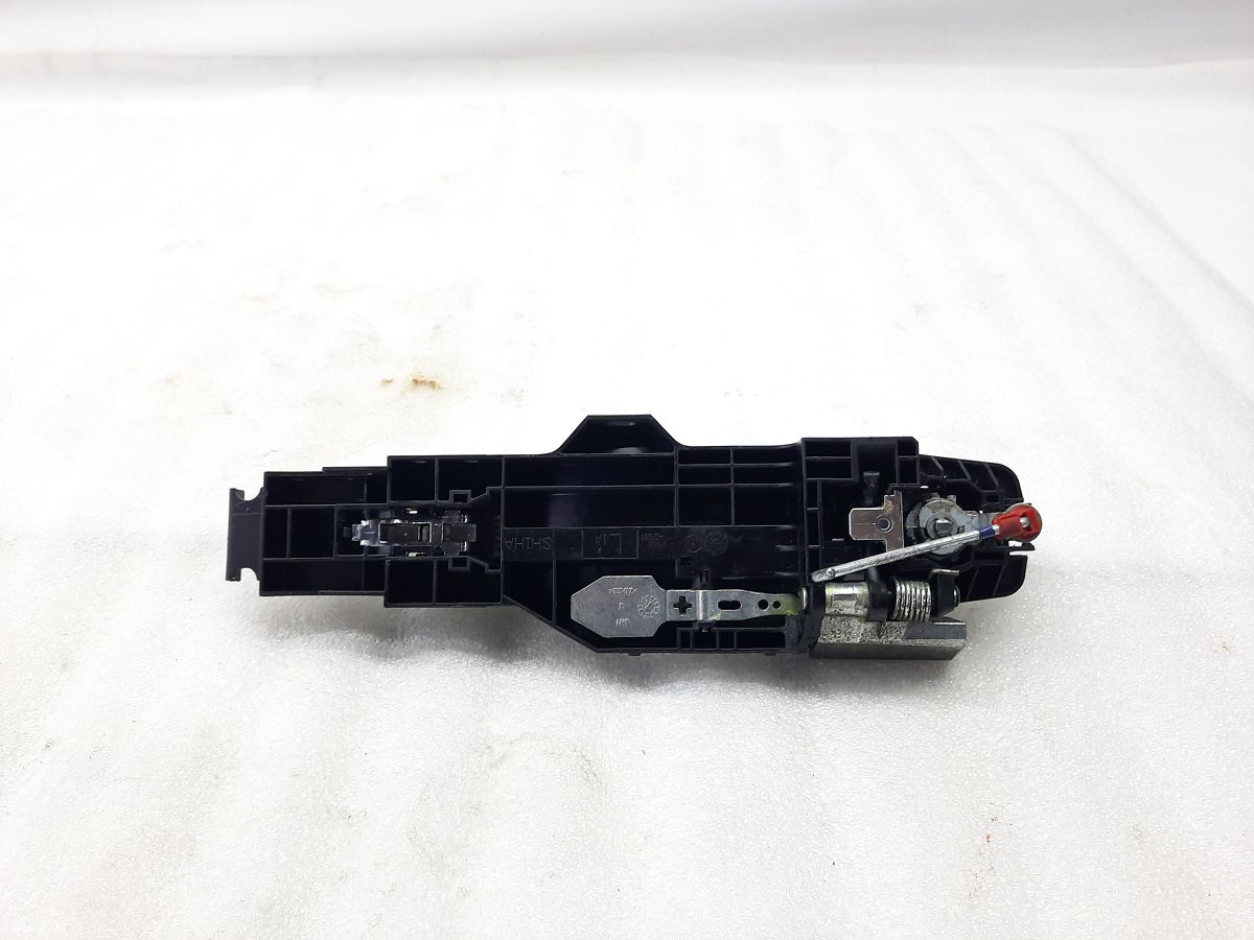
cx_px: 627
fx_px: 906
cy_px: 470
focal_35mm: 25
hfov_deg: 69.4
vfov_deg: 54.9
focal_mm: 4.6
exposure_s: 1/50
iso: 100
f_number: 2
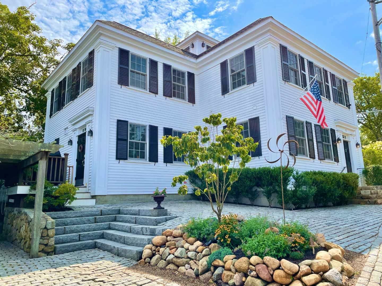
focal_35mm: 26
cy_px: 143
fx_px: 287
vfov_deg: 53.1
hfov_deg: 67.3
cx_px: 191
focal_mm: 4.2
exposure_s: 1/2398
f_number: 1.6
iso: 32
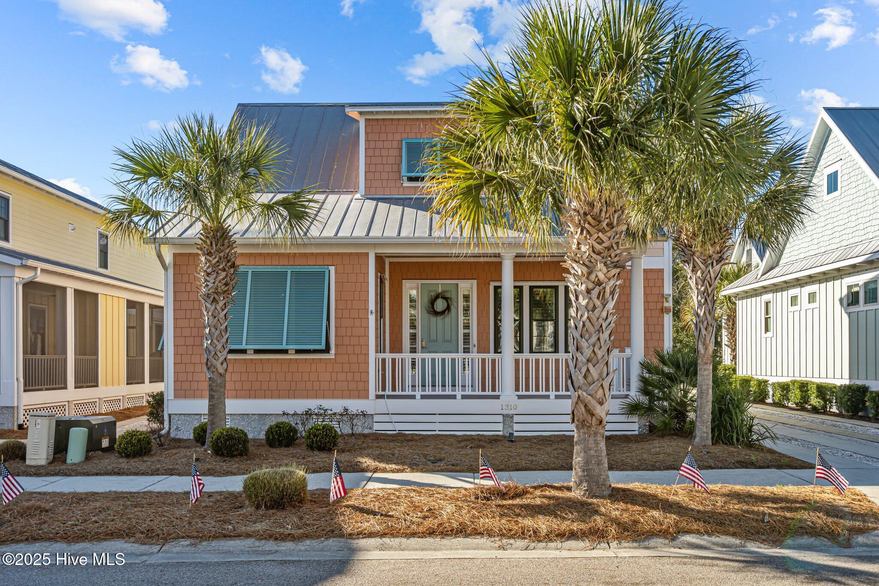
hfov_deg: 63.7
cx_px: 440
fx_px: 708
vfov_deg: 45.0
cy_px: 293
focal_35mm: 29
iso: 200
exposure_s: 1/800
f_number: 4
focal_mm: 29
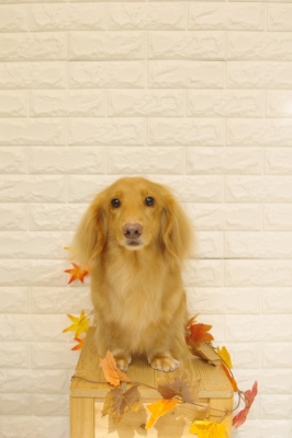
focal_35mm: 42
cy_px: 219
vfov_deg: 46.4
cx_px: 146
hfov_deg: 31.8
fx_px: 512
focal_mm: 28
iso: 640
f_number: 2.8
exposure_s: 1/60
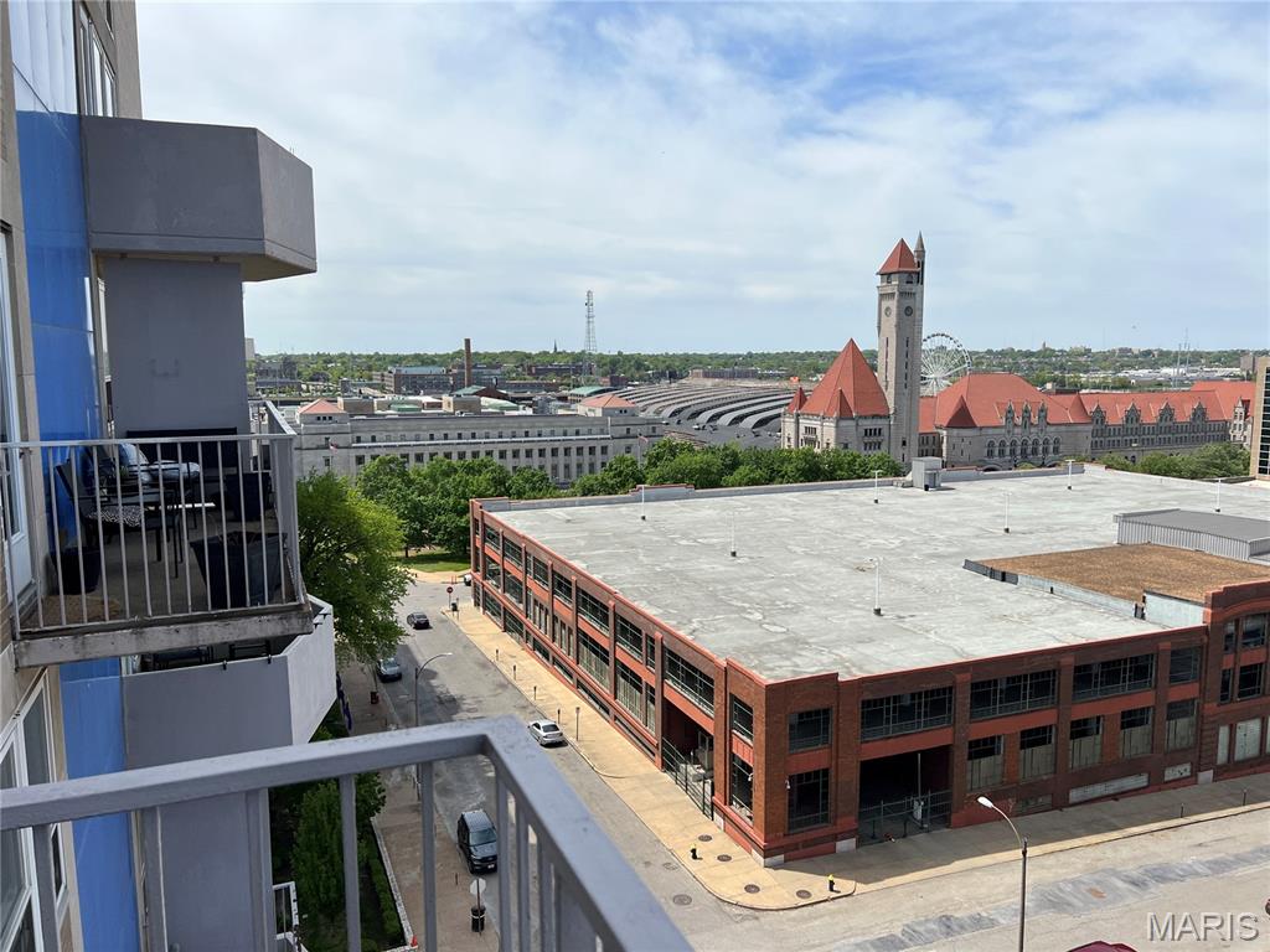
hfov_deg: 67.3
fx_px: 954
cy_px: 476
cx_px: 635
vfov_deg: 53.1
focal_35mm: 26
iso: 50
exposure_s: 1/5587
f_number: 1.5
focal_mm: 5.7
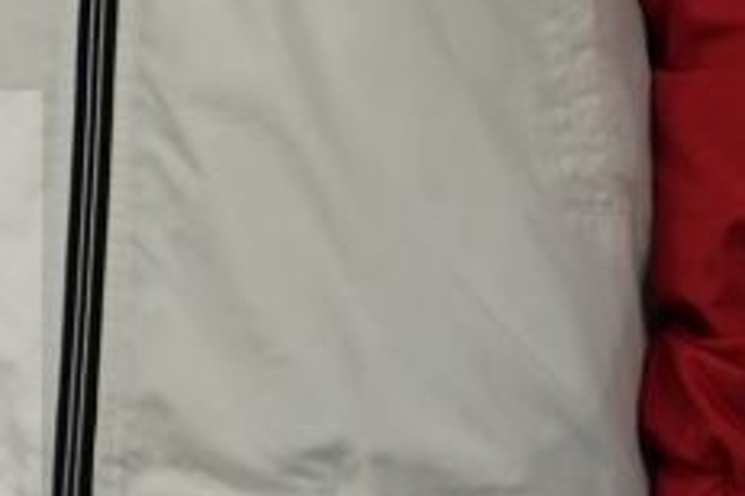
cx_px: -258
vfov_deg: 0.9
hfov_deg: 1.3
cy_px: -760
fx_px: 32260
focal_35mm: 1559
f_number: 2.8
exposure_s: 1/250
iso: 640
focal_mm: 200
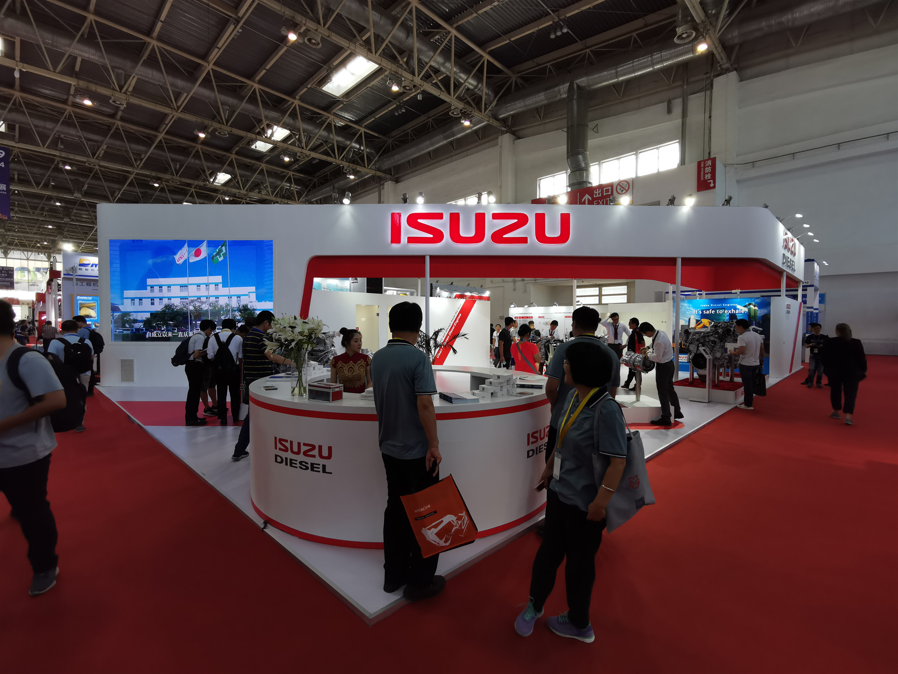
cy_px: 337
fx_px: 441
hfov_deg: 91.0
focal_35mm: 17
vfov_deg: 74.7
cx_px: 449
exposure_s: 1/100
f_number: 2.2
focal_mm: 2.26
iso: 80
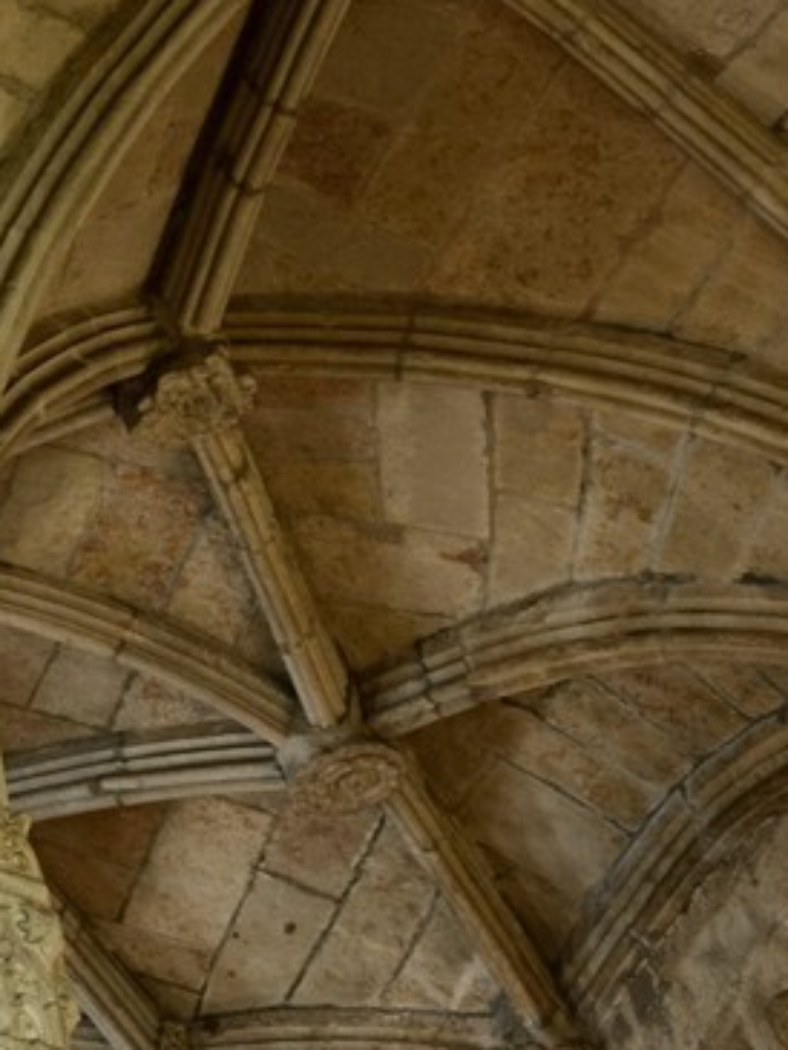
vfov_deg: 19.4
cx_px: -1406
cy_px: 509
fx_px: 3064
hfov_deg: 11.0
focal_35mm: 101
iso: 800
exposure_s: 1/15
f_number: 5.6
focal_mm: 24
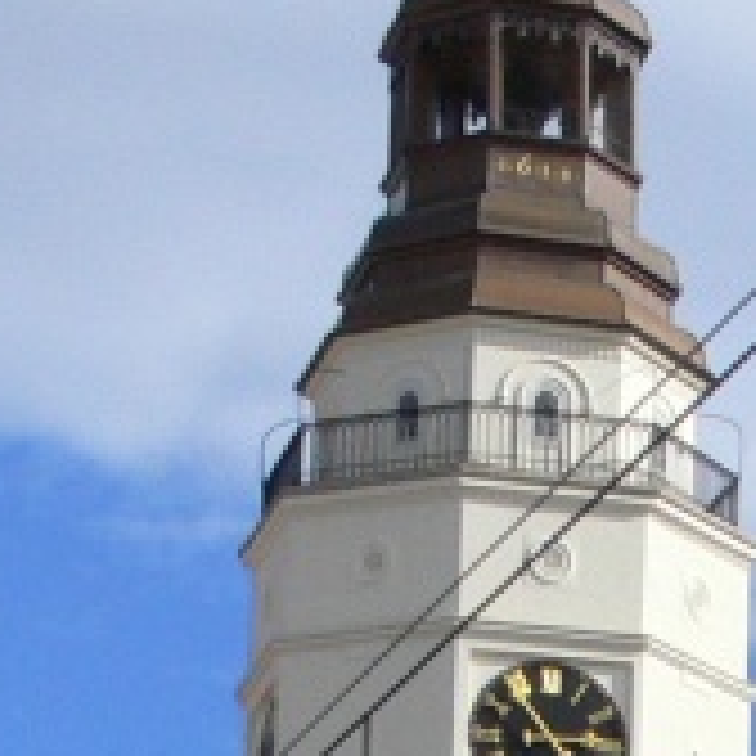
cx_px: 1017
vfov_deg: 6.9
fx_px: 5930
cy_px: 1834
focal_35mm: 240
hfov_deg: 7.2
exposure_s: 1/500
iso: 100
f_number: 6.3
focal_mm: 7.4
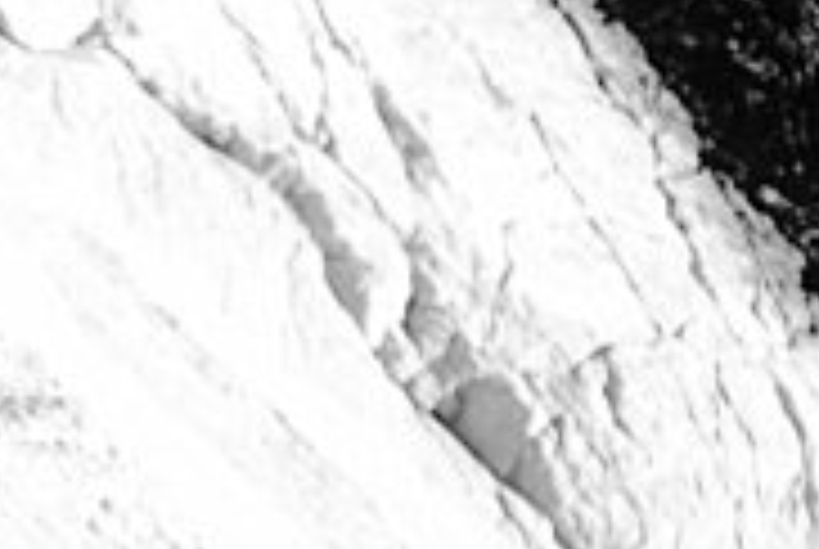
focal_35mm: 351
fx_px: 7998
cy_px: 758
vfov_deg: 3.9
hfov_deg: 5.8
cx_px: -50
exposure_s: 1/1000
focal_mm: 23.3
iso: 125
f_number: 3.2
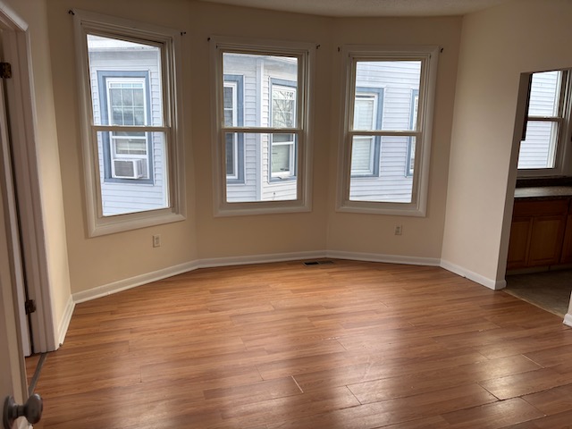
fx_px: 430
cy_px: 214
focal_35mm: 26
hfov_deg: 67.3
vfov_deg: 53.1
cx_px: 286
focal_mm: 5.96
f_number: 1.6
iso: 50
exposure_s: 1/120
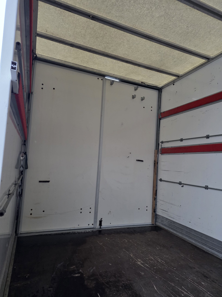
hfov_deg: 58.9
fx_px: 197
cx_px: 111
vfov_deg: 73.9
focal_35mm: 23
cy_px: 148
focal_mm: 6.25
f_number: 1.7
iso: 500
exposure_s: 1/100
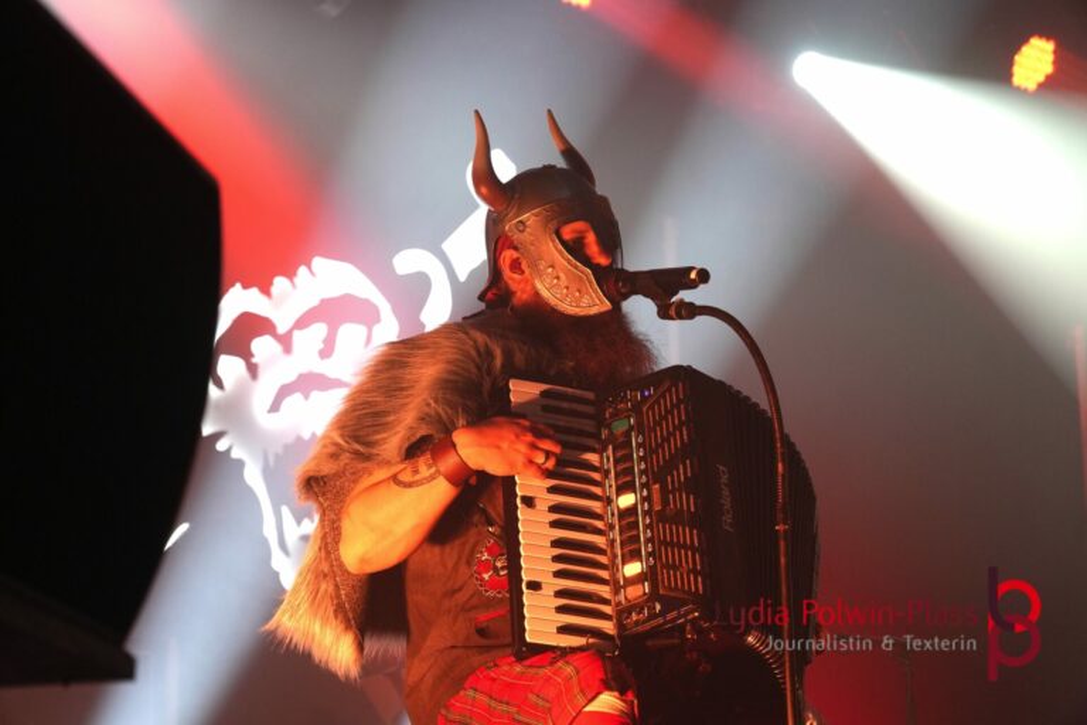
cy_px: 362
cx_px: 544
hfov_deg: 18.4
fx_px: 3351
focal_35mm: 111
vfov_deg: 12.3
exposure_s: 1/160
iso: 1600
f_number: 5
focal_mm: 74
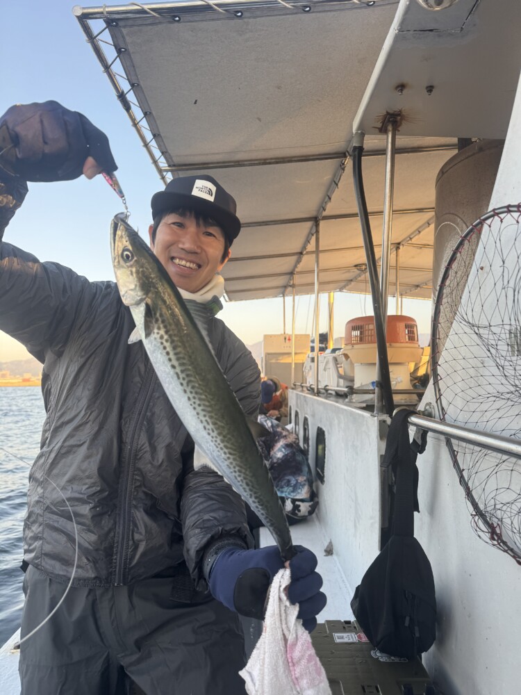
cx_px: 260
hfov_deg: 56.8
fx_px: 482
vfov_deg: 71.6
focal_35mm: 24
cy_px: 348
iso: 80
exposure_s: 1/428
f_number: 1.78
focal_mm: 6.76
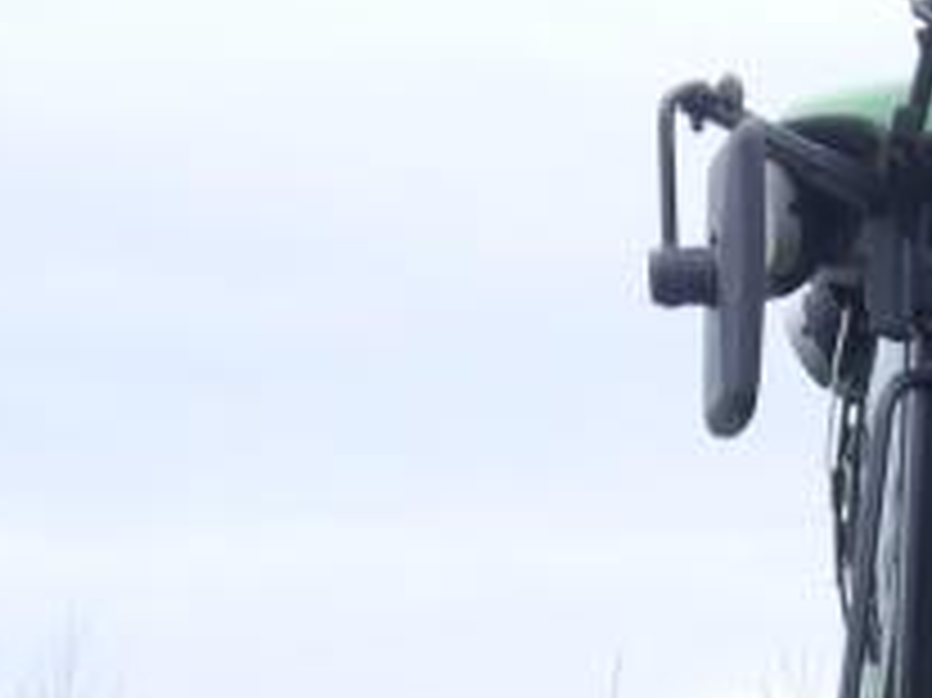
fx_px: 5059
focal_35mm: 188
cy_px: 1464
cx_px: 982
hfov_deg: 10.4
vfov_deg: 7.5
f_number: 4.2
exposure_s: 1/80
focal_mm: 19
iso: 160
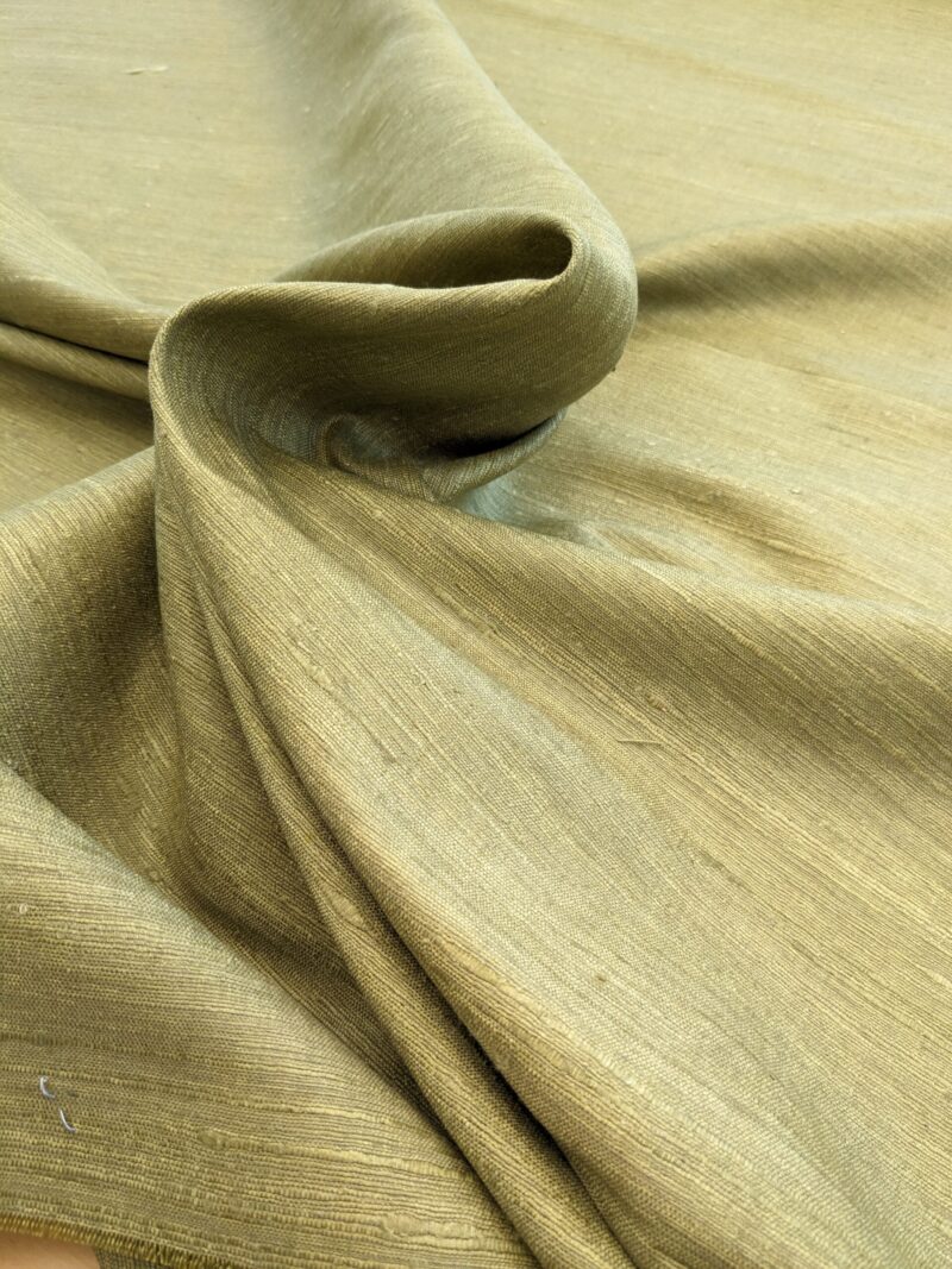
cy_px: 634
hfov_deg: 51.3
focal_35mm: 27
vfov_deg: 65.3
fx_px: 990
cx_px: 476
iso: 58
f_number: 1.73
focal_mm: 4.38
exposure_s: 1/418
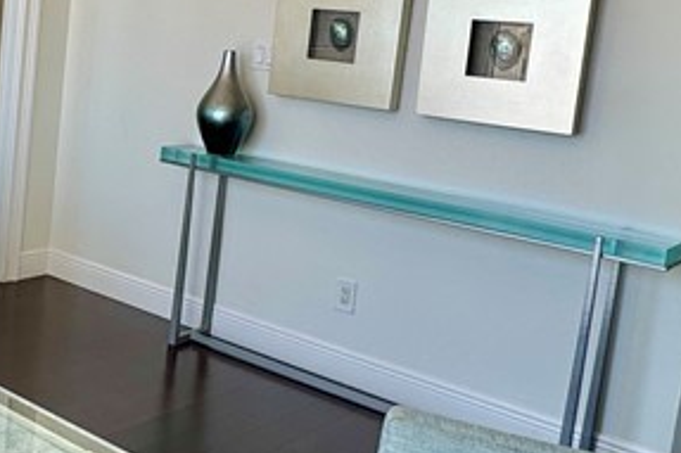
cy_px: 128
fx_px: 983
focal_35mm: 52
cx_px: -24
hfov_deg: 34.3
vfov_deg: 25.7
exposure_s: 1/237
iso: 40
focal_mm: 2.22
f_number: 2.2
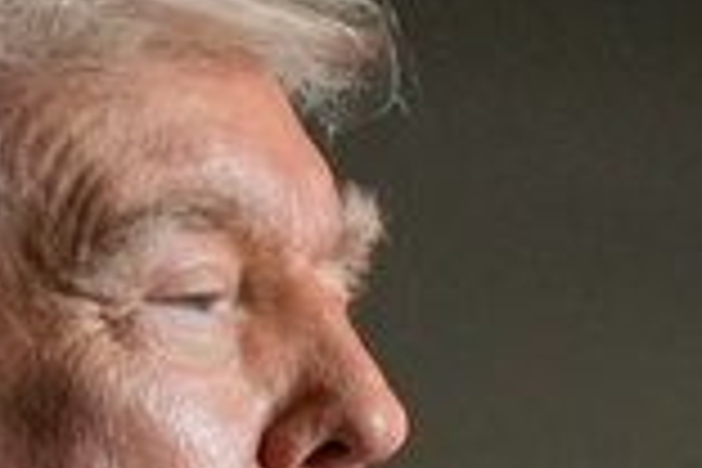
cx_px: 459
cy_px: 1285
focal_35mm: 1793
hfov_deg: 1.2
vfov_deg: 0.8
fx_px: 34961
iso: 1600
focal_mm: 182
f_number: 2.8
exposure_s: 1/800
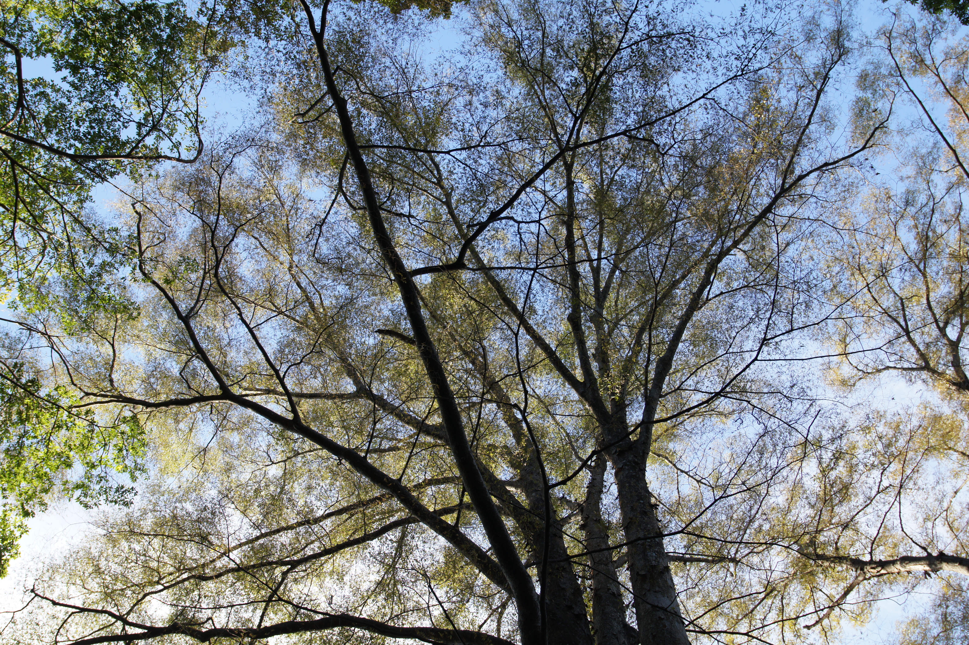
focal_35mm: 30
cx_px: 484
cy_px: 322
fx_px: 807
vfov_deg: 43.6
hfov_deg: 62.0
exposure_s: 1/125
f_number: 5.6
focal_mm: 20
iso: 200
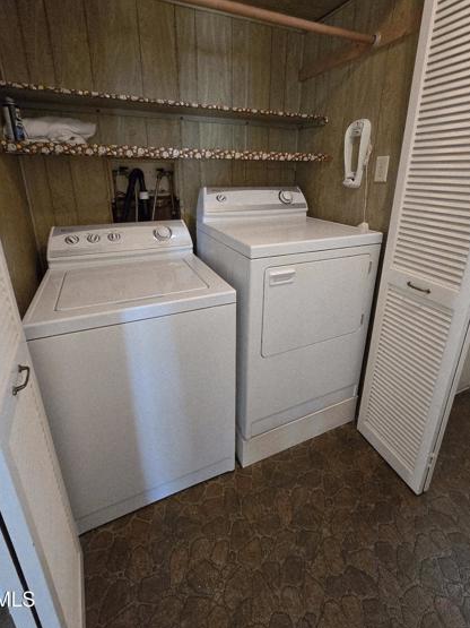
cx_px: 234
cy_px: 270
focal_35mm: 15
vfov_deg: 97.6
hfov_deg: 81.7
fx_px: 272
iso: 1000
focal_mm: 2.2
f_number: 2.2
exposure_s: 1/60.2
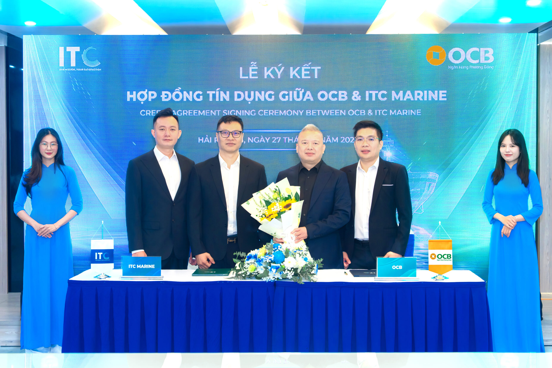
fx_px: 971
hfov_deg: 31.7
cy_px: 184
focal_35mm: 63
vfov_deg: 21.5
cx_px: 276
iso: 800
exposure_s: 1/125
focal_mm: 63.3
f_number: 4
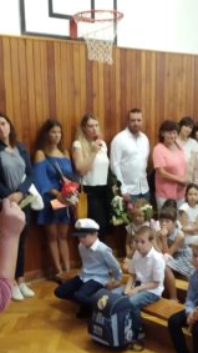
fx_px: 476
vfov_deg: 40.2
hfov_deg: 23.5
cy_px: 227
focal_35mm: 51
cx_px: 105
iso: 800
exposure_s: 1/14
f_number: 2.2
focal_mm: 3.82
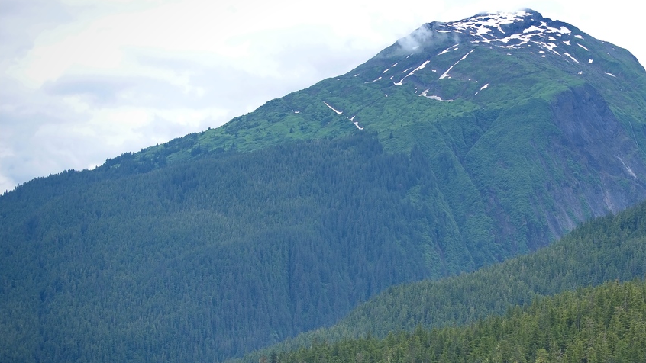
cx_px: 487
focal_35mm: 111
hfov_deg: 19.1
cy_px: 195
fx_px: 1901
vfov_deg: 10.9
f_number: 6.3
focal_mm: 70
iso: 100
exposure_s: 1/160
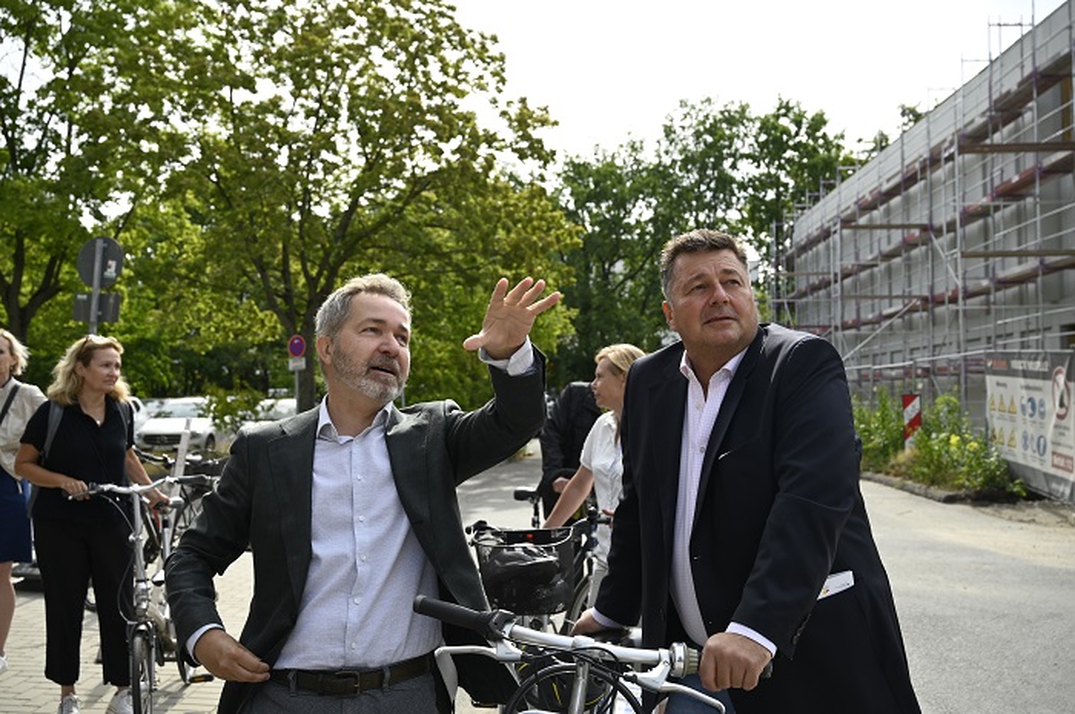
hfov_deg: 54.5
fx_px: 1044
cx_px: 538
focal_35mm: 35
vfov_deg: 37.8
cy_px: 357
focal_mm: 35
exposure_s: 1/250
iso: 110
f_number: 5.6
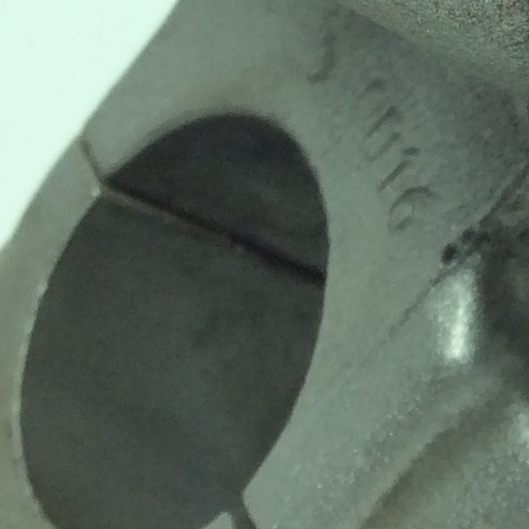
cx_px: 812
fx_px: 2524
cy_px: -16
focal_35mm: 146
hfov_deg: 11.4
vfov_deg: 11.8
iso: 32
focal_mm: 3.3
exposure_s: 1/357
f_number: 2.4
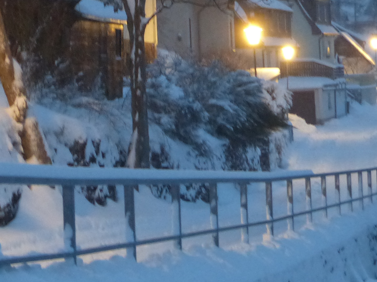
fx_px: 1873
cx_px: 134
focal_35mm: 172
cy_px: 3
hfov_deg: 11.5
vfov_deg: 8.6
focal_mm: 10.9
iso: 400
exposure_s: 1/8
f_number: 2.8
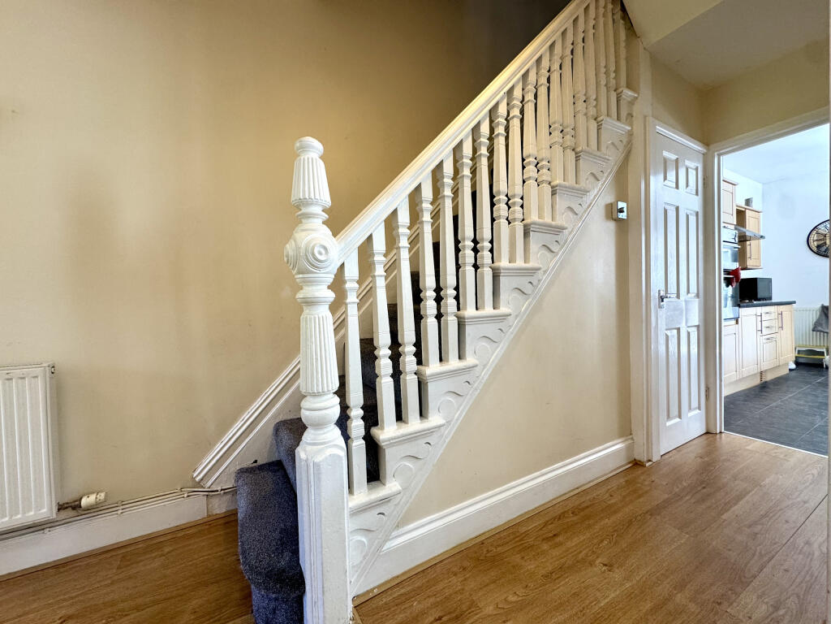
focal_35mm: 14
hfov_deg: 102.1
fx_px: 336
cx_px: 416
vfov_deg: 85.7
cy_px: 312
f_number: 2.2
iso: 200
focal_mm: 2.22
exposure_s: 1/100
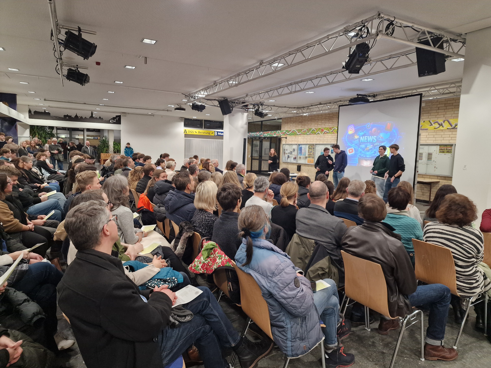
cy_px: 184
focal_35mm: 23
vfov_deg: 58.9
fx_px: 326
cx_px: 246
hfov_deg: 73.9
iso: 640
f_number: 1.8
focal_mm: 6.4
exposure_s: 1/60
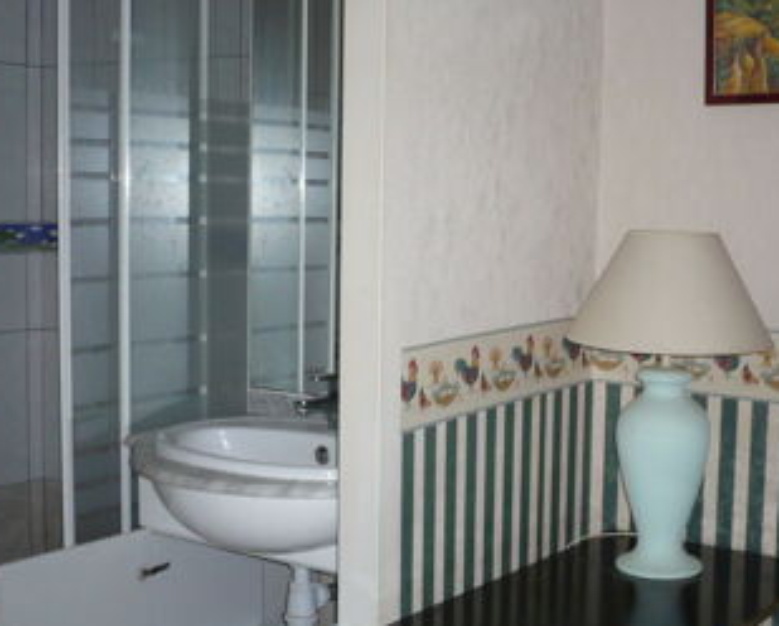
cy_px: 331
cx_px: 529
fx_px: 1223
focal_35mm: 53
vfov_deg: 28.7
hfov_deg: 34.9
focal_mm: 5.8
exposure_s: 1/30
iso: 125
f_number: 2.8
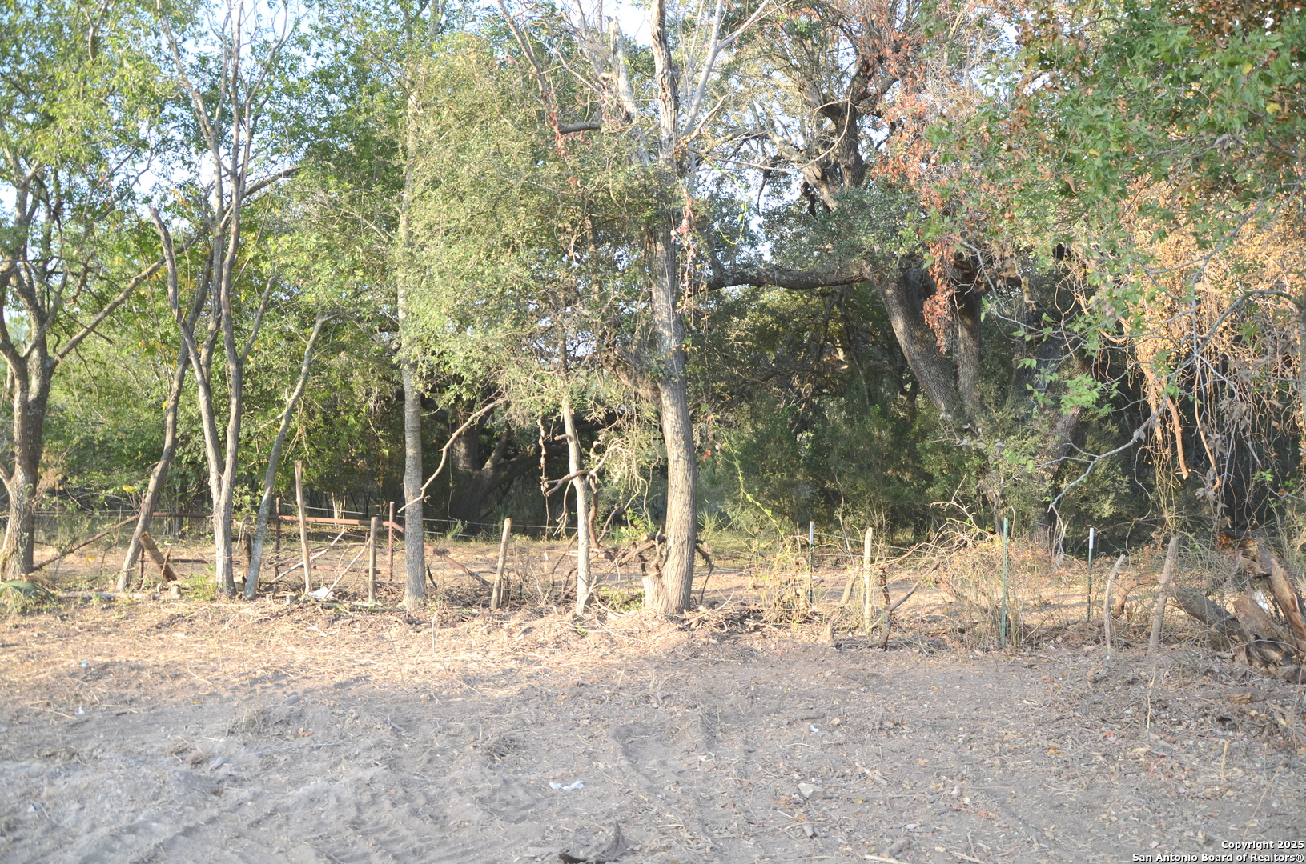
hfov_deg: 67.5
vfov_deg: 47.7
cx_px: 653
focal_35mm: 27
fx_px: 977
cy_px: 432
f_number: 5
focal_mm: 18
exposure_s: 1/100
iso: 100
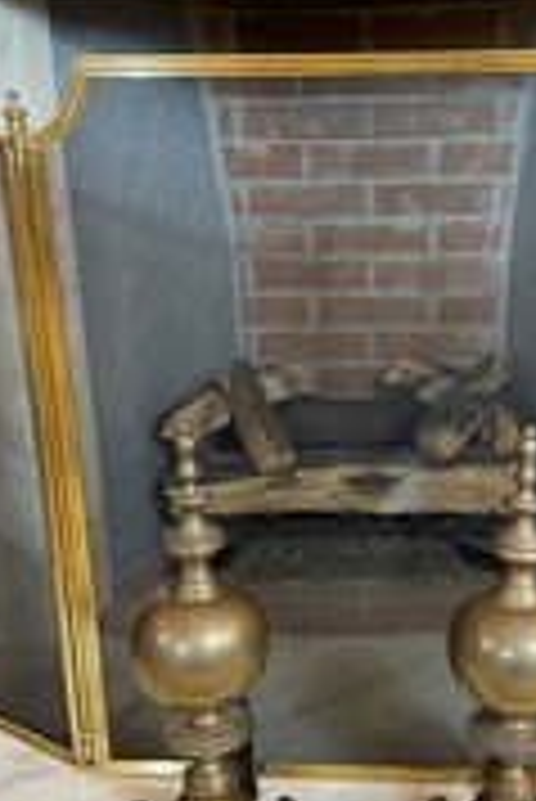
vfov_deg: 41.0
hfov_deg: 28.0
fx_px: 1070
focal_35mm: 48
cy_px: 443
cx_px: 354
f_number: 1.78
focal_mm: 6.86
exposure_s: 1/60
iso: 640
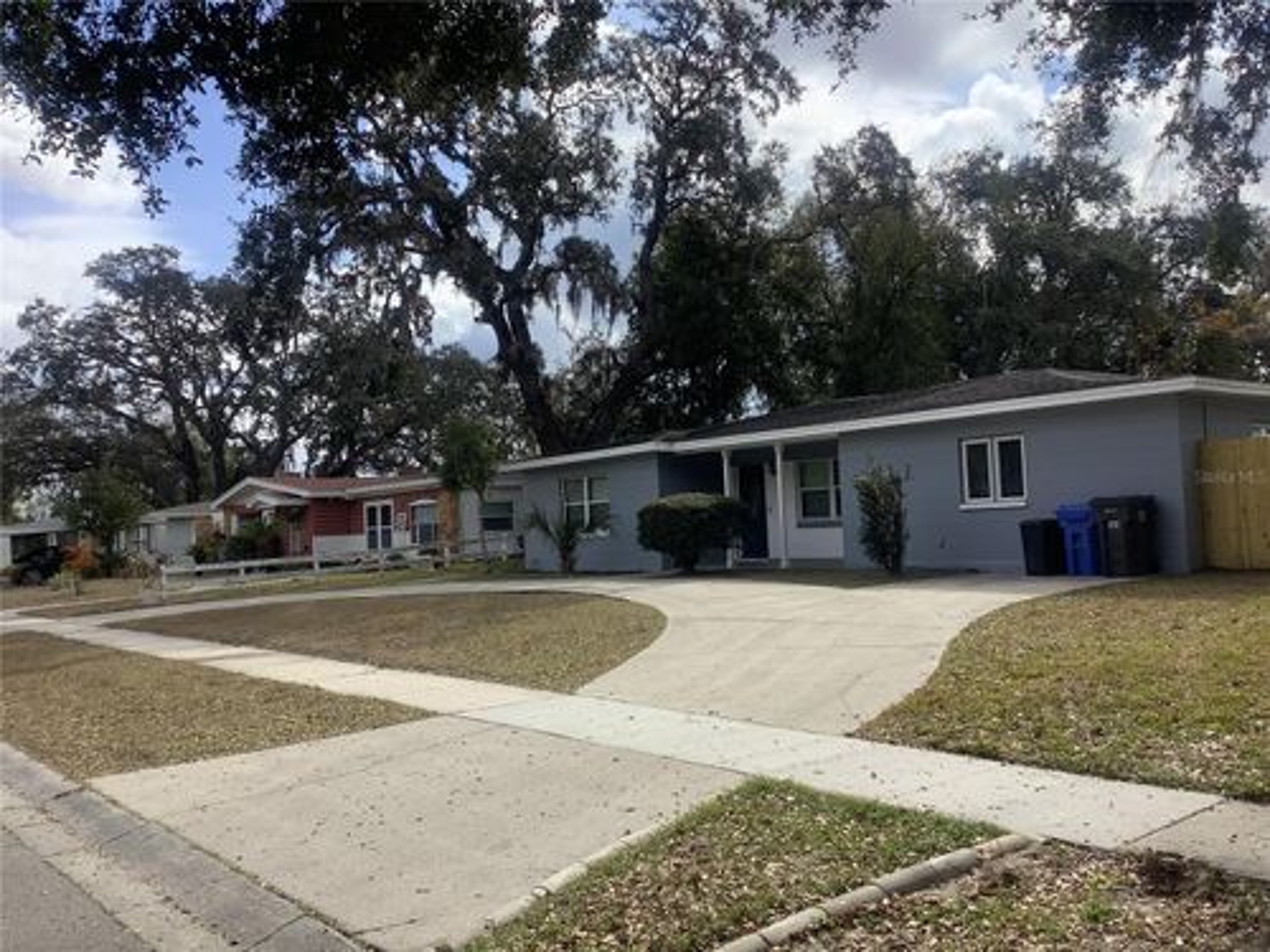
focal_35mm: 31
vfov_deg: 45.4
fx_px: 1137
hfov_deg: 58.4
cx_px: 635
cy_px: 476
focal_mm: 3.3
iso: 25
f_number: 2.4
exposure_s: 1/1087
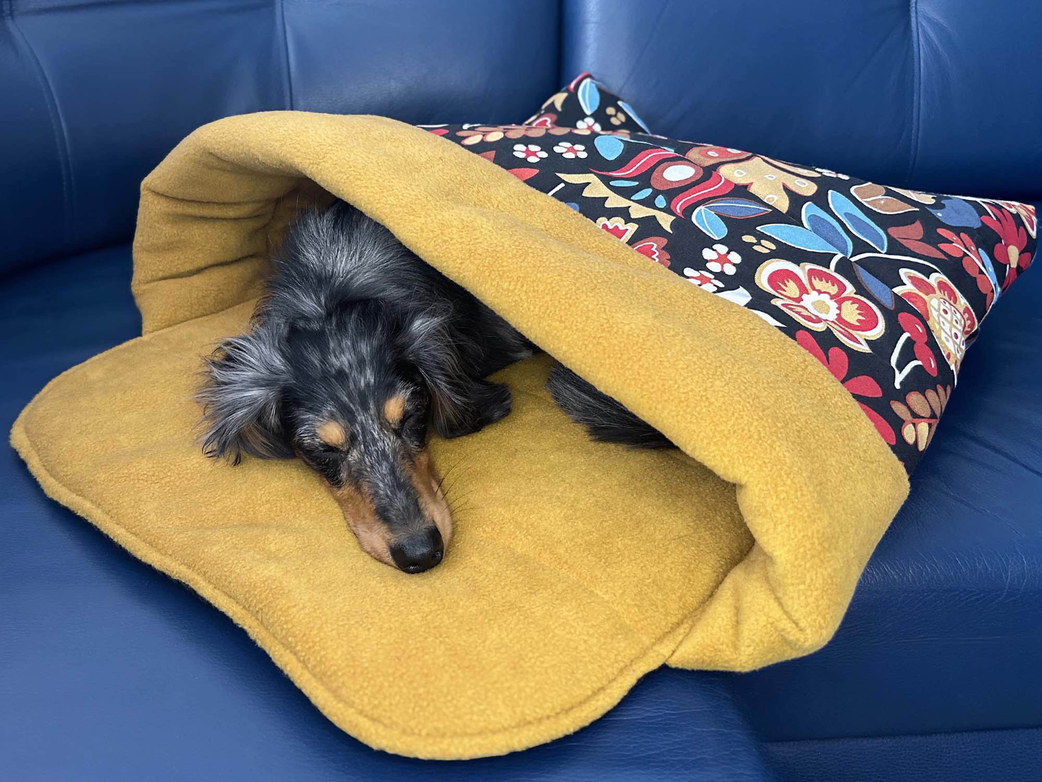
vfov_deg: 53.1
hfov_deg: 67.3
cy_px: 391
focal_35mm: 26
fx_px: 783
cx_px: 521
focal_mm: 5.7
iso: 125
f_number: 1.5
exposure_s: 1/63
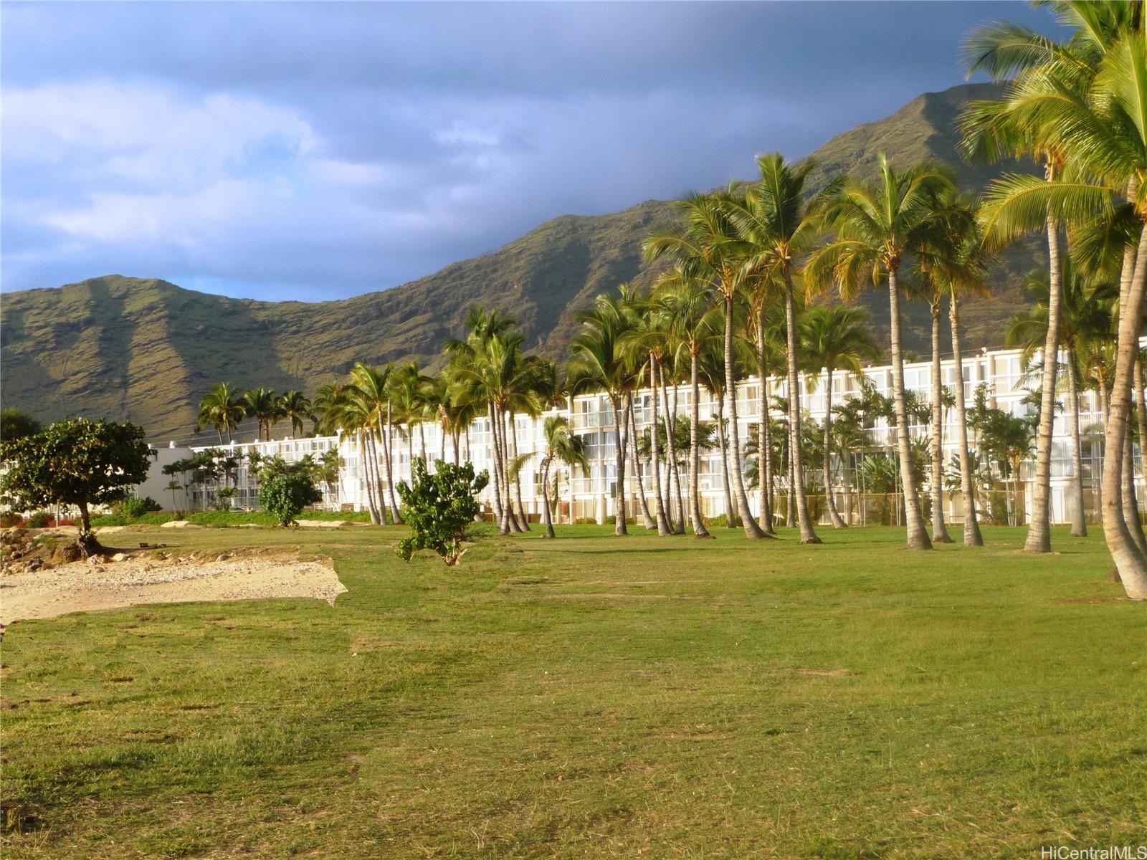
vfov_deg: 21.9
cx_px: 574
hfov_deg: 29.0
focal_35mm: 67
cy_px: 430
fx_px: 2220
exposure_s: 1/400
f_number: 4.5
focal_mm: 11.3
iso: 100
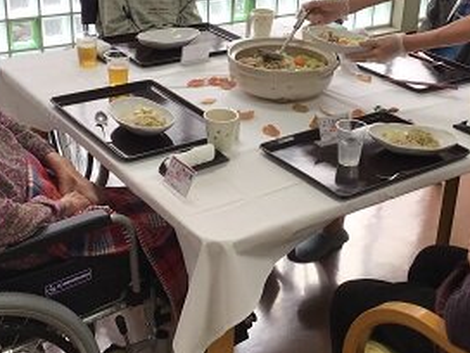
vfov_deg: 25.6
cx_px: 271
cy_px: 124
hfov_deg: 33.7
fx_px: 774
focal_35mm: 57
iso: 40
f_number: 2.4
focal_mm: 3.3
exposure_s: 1/120
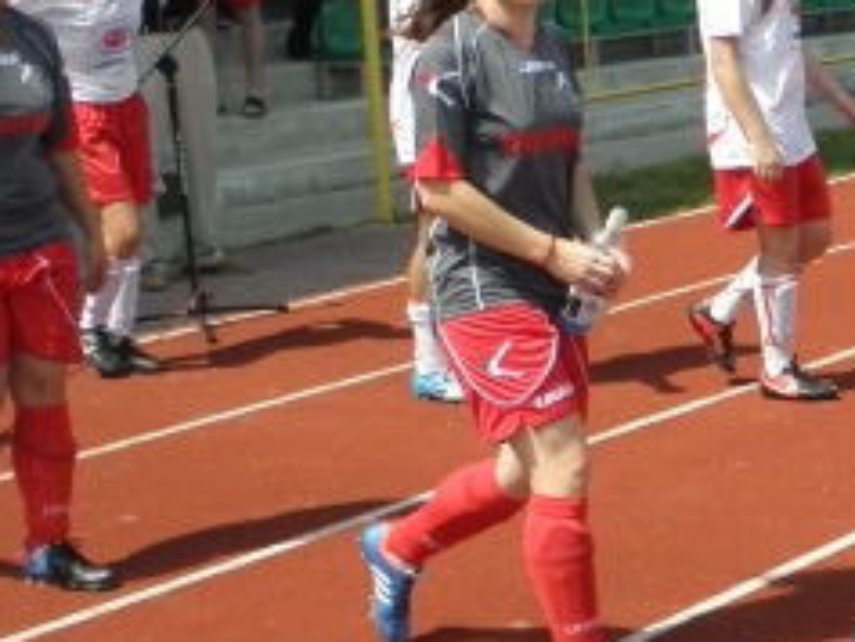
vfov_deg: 15.1
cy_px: 328
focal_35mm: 98
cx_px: 1313
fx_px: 2422
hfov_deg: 17.8
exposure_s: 1/320
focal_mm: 5.2
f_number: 7
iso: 160
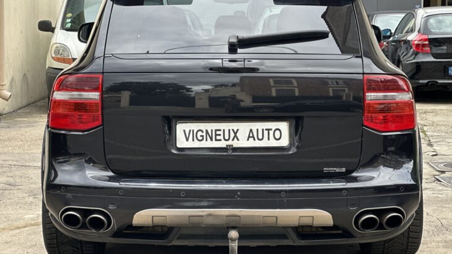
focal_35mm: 92
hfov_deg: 23.2
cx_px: 242
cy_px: 114
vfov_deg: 13.2
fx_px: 1103
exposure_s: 1/121
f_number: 2.8
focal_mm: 9
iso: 50
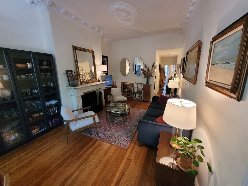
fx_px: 93
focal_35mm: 13
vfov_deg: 89.9
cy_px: 93
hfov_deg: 106.2
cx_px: 124
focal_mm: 1.74
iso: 400
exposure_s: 1/60
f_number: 2.2
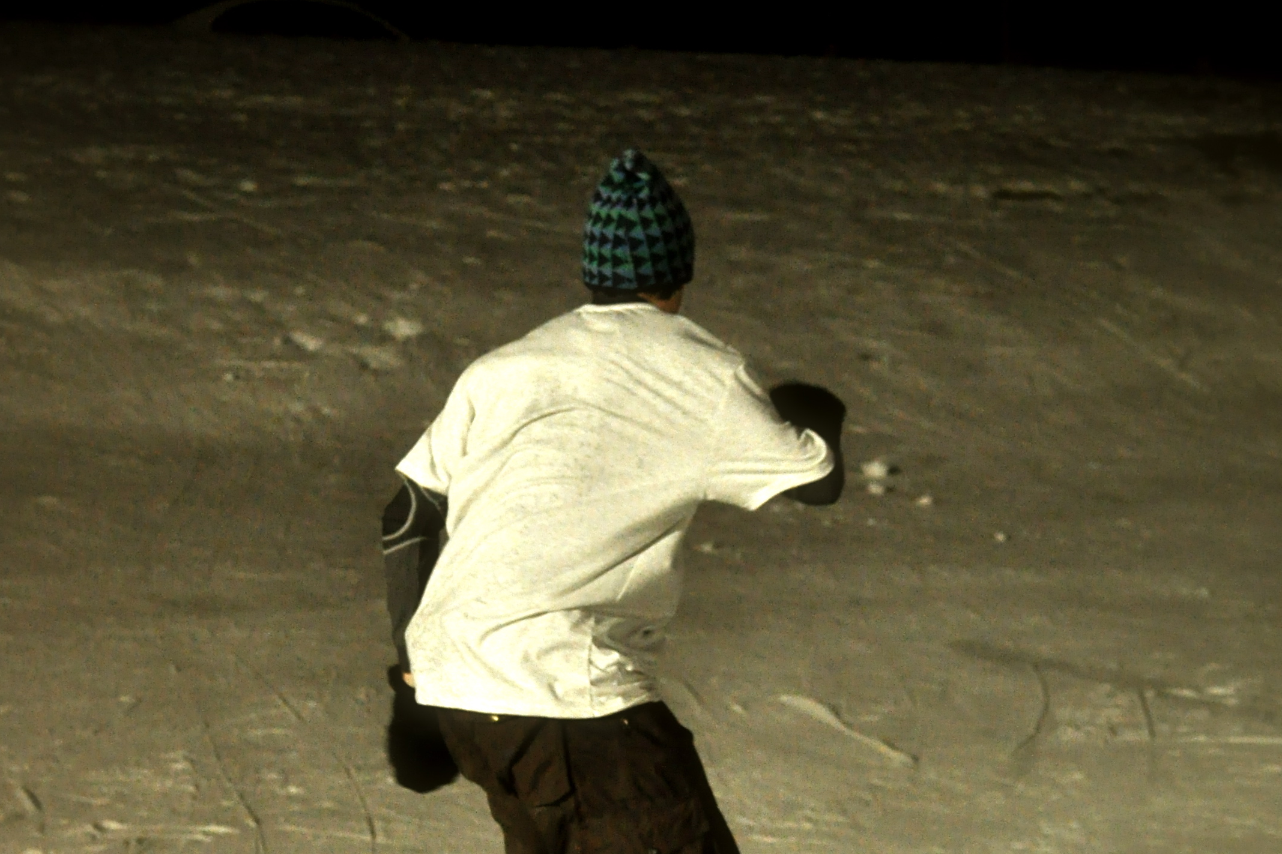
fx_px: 4629
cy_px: 863
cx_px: 613
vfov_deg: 10.5
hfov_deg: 15.8
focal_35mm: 130
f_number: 5.6
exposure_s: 1/80
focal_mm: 48
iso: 1000
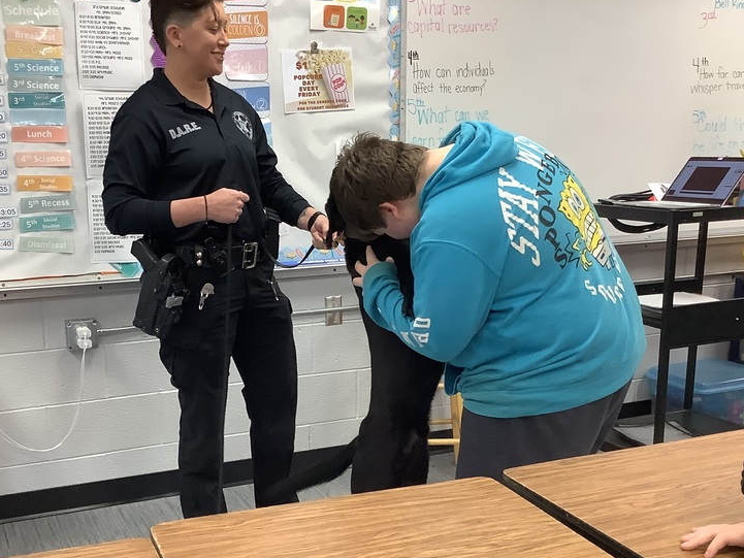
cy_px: 352
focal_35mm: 44
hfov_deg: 42.8
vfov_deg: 32.7
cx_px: 315
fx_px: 946
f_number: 2.4
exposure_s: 1/60
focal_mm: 3.3
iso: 160
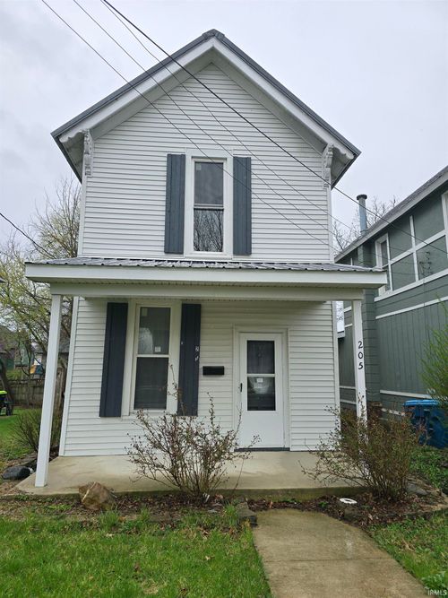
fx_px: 397
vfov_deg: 73.9
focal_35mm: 23
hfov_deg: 58.9
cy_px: 299
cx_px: 224
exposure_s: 1/320
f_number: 1.7
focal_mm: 6.3
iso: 12
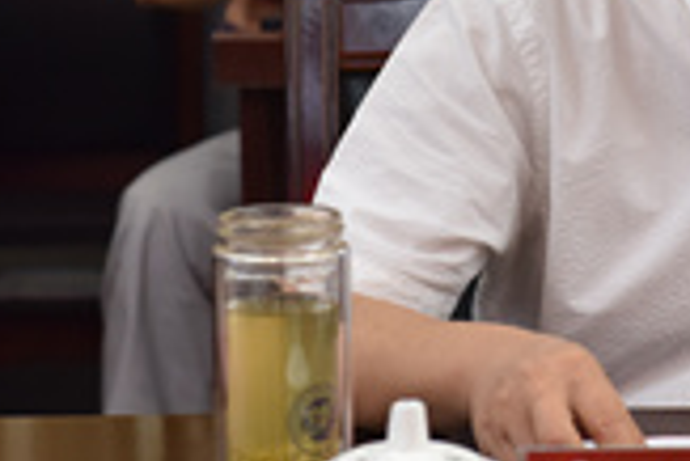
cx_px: 796
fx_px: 4949
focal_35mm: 258
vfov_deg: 5.3
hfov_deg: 7.9
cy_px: -97
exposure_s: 1/60
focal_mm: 70
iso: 1000
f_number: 5.6
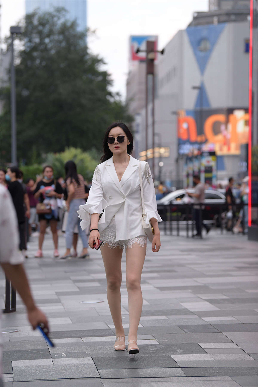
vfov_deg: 15.8
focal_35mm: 130
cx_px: 129
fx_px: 1397
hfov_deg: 10.5
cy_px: 194
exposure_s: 1/400
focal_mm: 130
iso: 640
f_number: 3.5
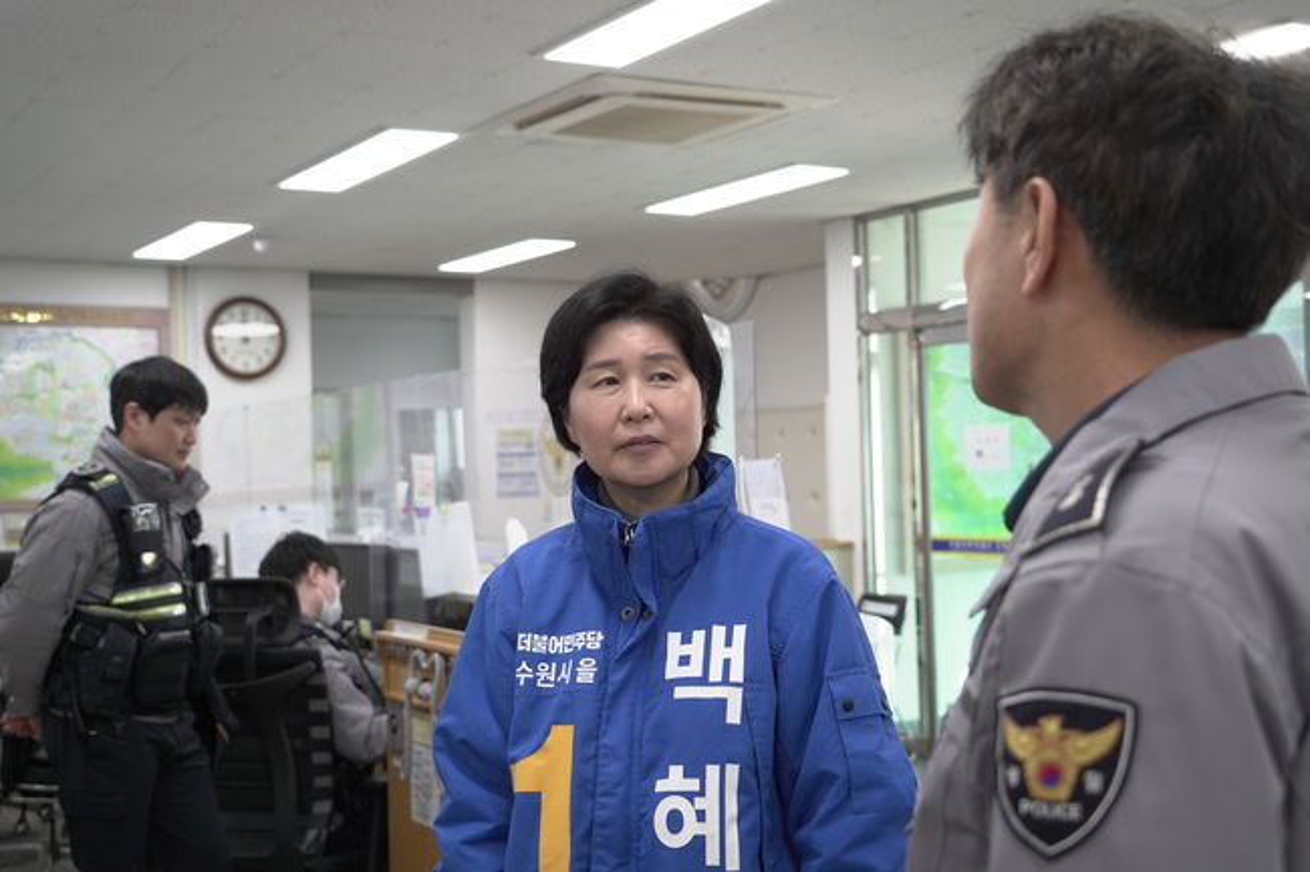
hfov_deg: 44.5
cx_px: 655
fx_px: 1601
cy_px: 436
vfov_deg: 30.5
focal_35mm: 44
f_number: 5
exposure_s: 1/160
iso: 1250
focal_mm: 44
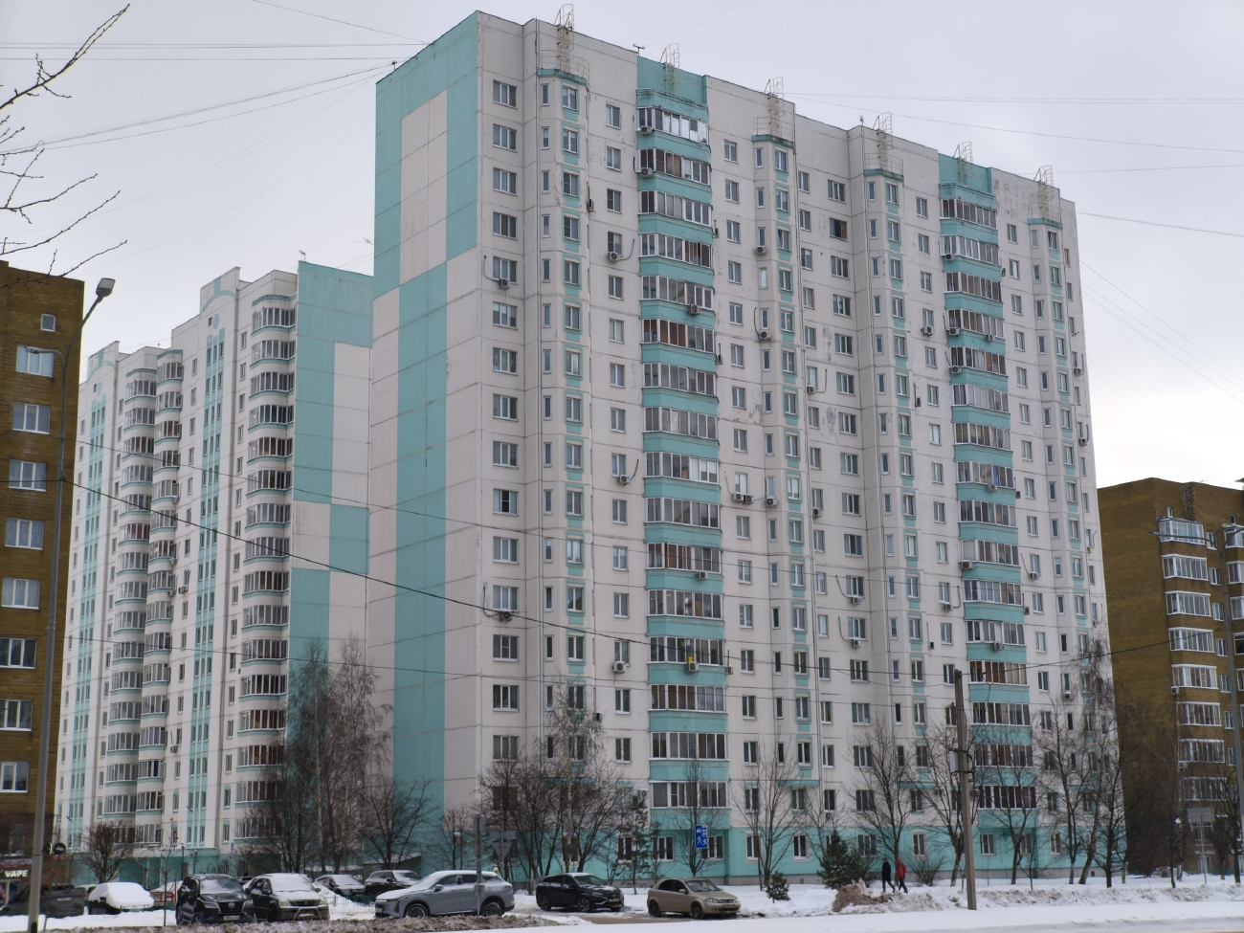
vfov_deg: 29.1
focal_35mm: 50
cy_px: 466
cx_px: 622
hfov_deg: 38.2
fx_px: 1797
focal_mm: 7.1
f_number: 1.9
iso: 50
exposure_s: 1/225
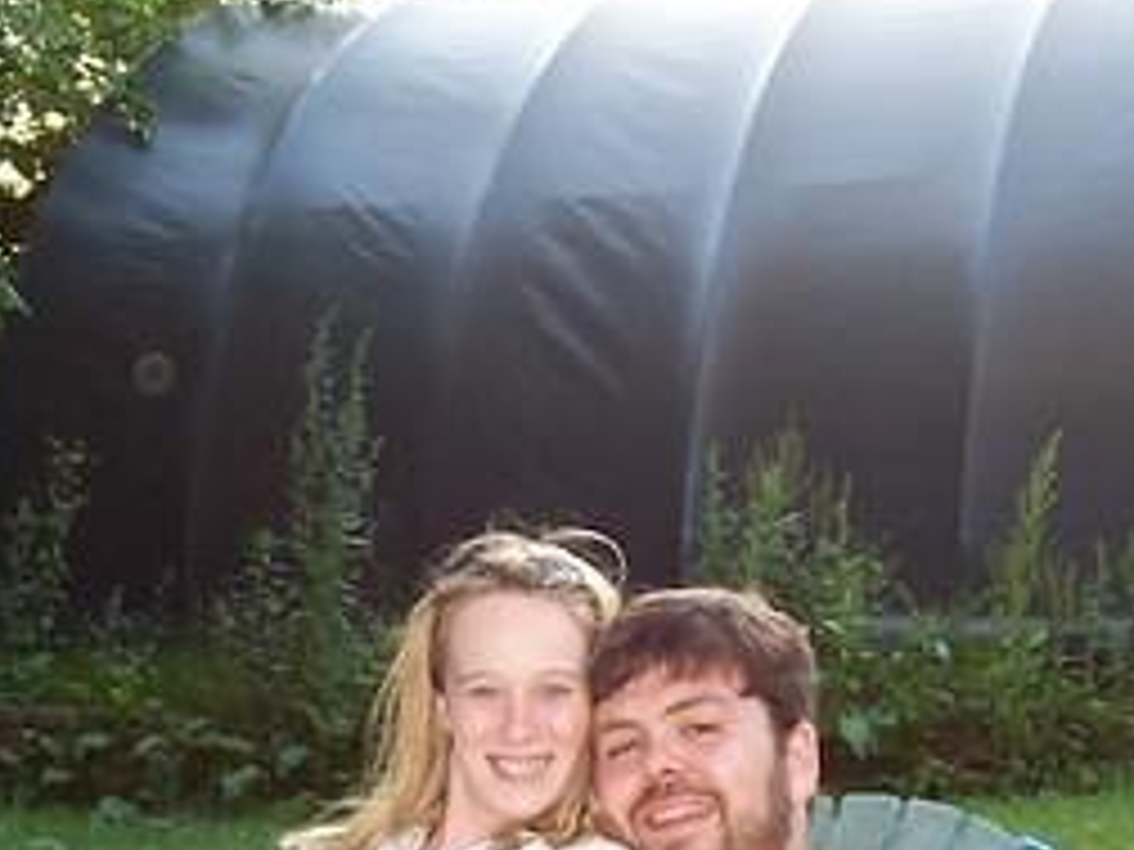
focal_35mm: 94
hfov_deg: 20.9
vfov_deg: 15.5
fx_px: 3079
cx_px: 522
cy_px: 796
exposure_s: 1/60
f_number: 2.8
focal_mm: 5.6
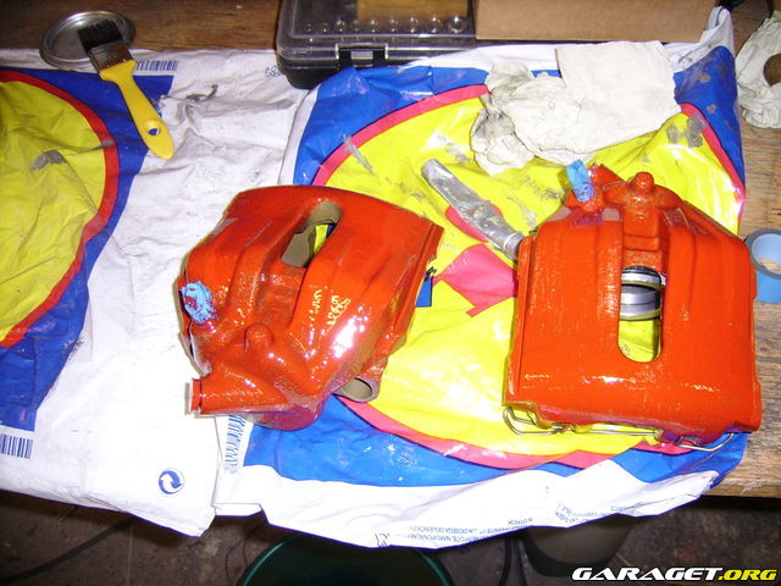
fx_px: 790
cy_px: 293
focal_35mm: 35
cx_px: 390
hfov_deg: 52.6
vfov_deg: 40.7
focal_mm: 5.95
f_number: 2.8
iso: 100
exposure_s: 1/30
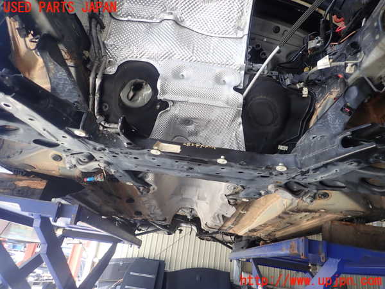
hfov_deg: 69.4
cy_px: 144
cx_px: 192
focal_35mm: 25
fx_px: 278
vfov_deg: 54.9
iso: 125
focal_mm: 4.5
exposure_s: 1/60
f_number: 2
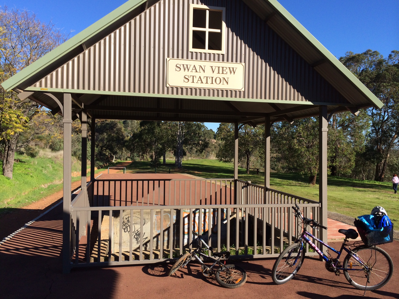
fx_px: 346
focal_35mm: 30
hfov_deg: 60.0
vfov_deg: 46.8
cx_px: 200
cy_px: 150
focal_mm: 4.12
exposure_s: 1/1520
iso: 32
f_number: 2.2
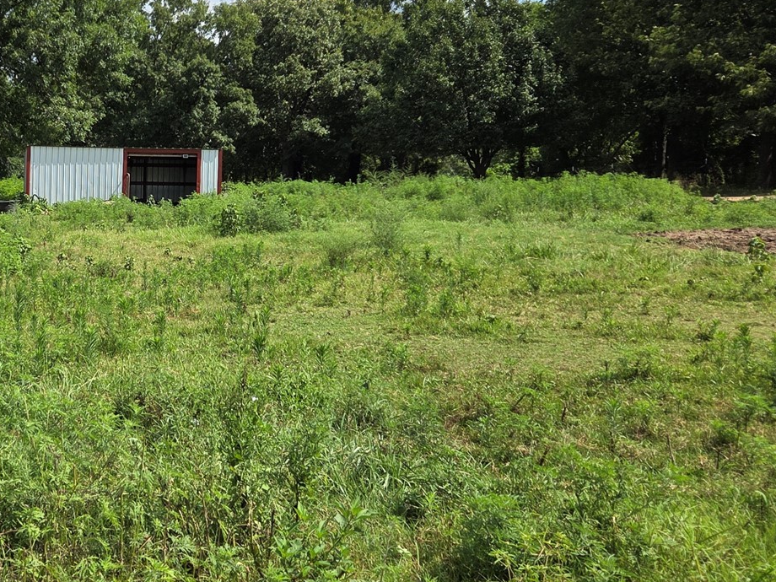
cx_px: 100
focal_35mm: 48
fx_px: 1076
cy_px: 222
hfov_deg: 37.5
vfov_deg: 30.2
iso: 80
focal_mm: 5.4
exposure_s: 1/4365
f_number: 1.8
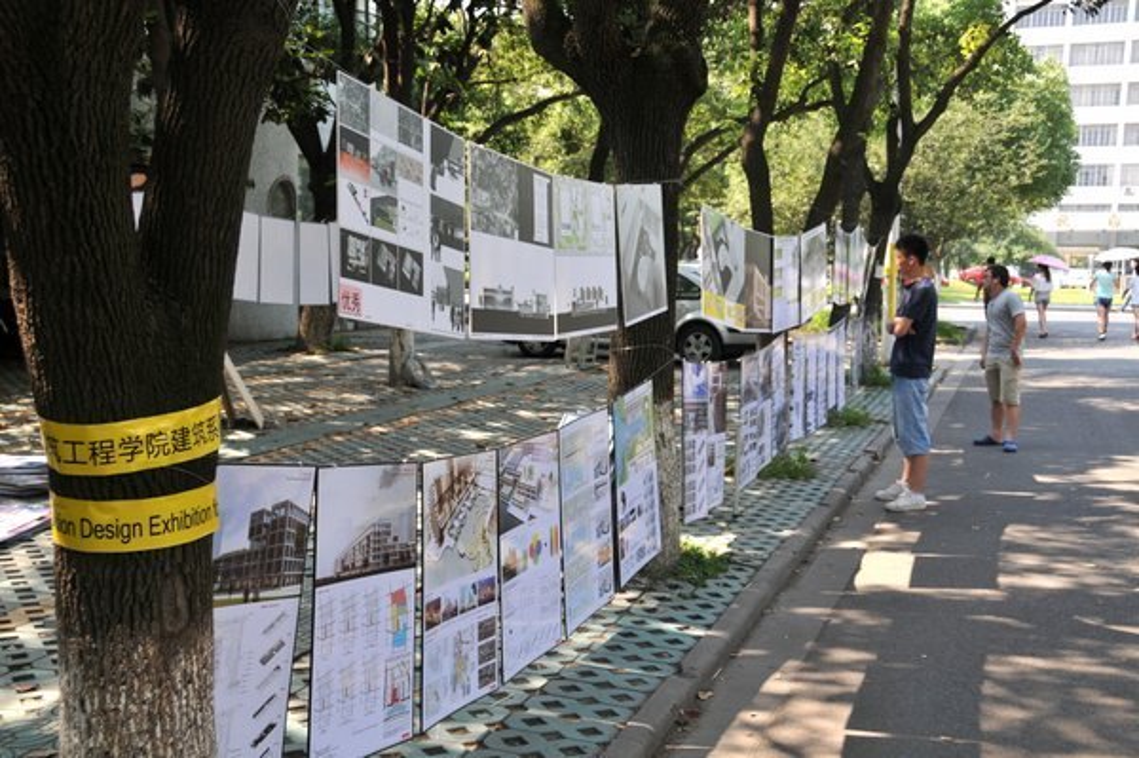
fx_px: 1375
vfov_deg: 30.8
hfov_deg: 45.0
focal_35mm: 44
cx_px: 570
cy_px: 379
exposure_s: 1/320
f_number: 6.3
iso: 400
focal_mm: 29
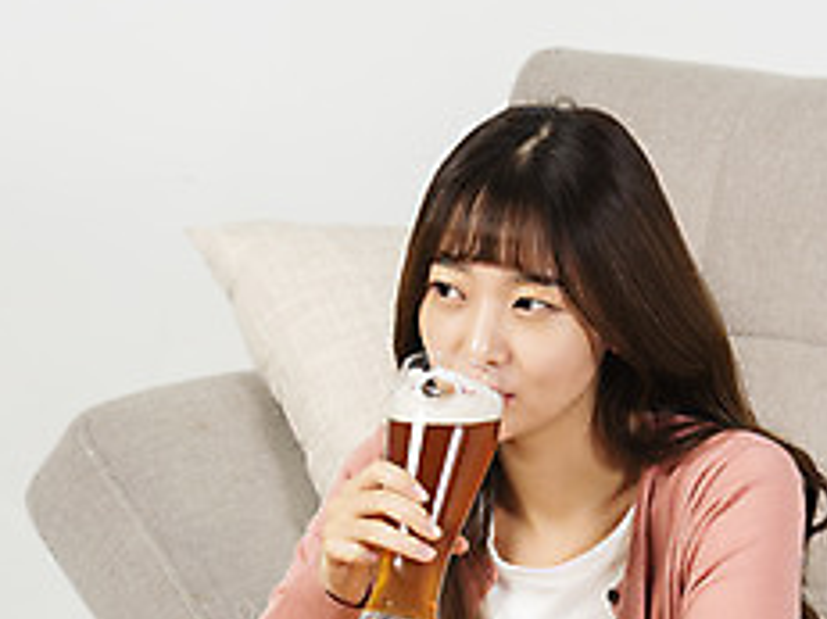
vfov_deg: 4.4
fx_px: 8047
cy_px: 422
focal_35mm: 337
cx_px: 109
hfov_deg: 5.9
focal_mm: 135
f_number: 11
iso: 100
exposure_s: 1/125
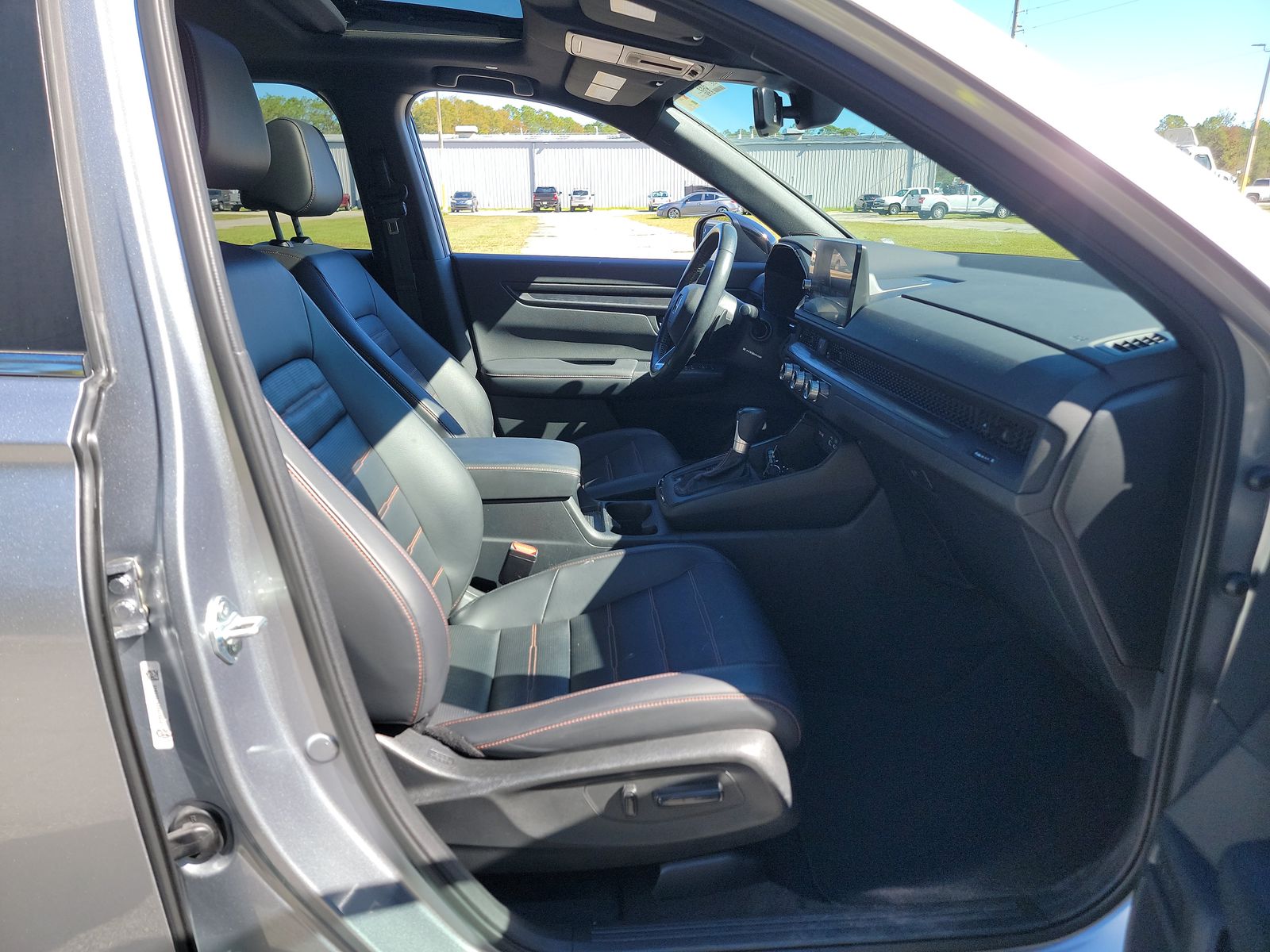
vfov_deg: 56.8
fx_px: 881
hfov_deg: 71.6
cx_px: 635
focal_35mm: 24
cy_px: 476
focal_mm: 6.7
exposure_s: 1/199
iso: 50
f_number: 1.8
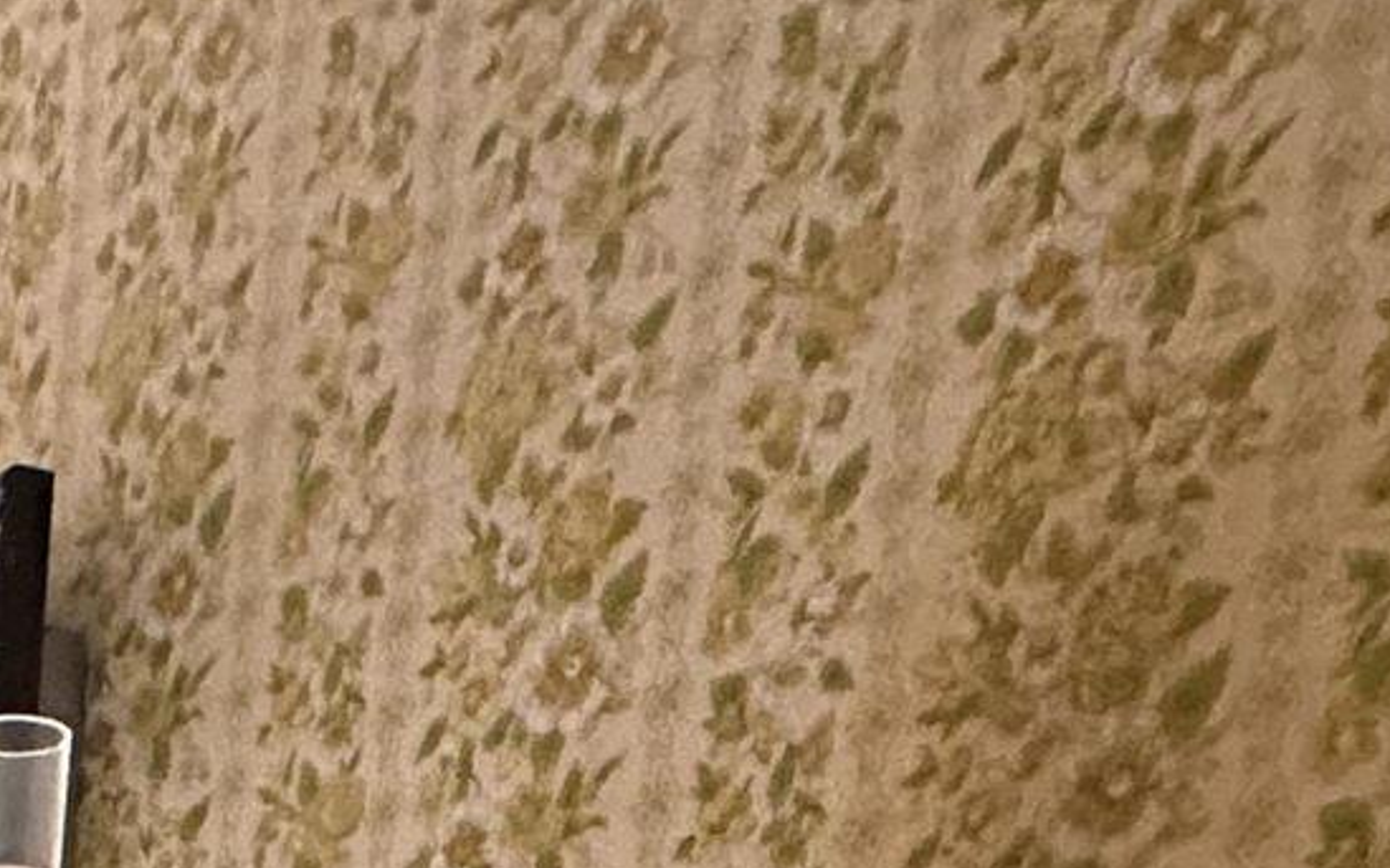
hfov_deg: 21.7
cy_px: 2341
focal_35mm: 83
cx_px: -570
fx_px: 3144
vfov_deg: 11.6
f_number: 2.2
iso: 1000
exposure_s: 1/60
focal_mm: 2.22
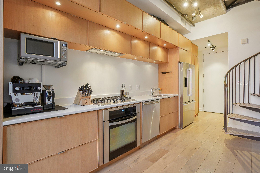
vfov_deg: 72.0
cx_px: 130
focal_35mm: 16
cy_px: 86
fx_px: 119
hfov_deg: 95.0
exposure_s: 1/3.33
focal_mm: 11
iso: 100
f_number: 7.1
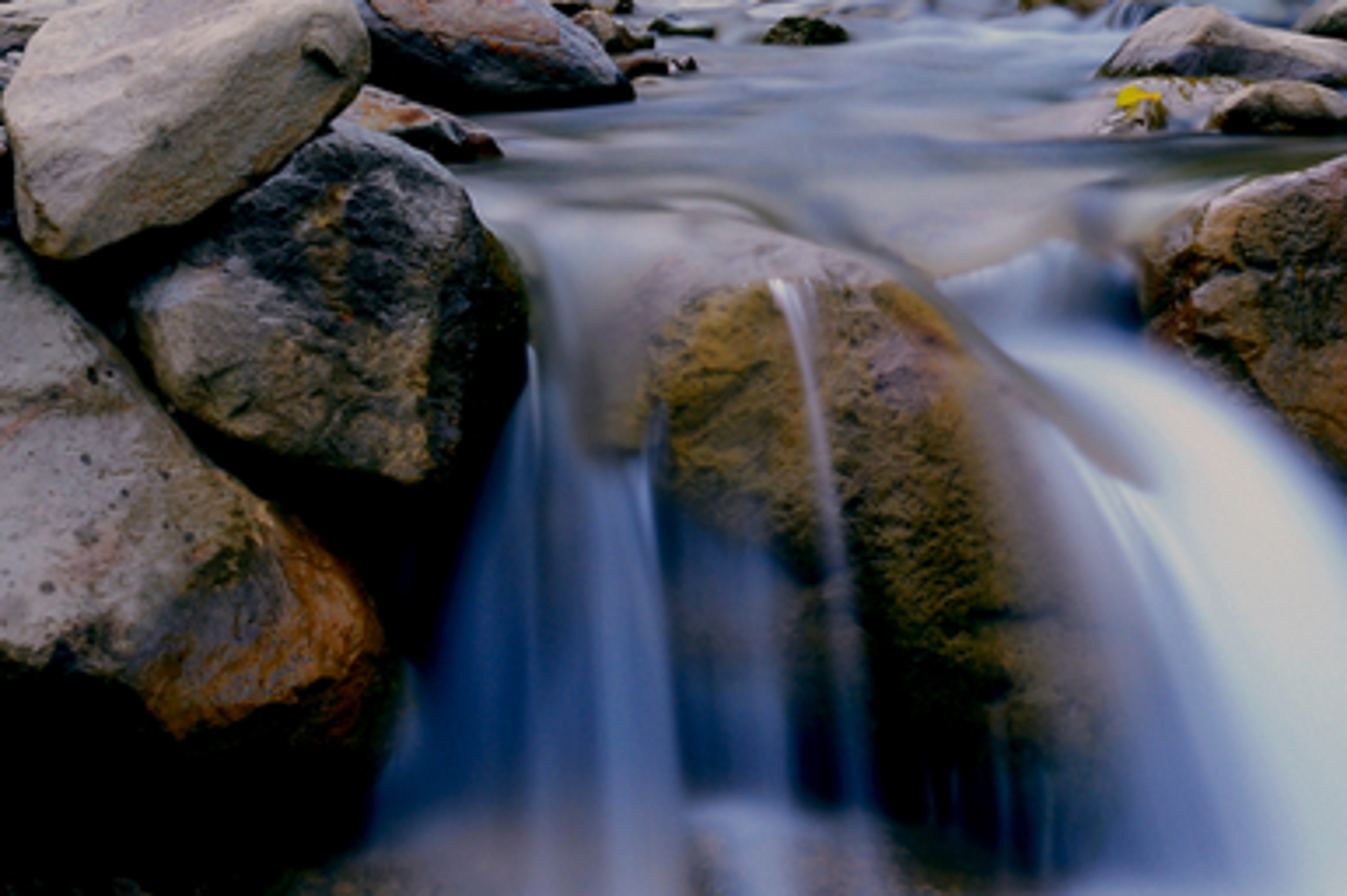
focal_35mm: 113
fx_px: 4224
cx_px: 889
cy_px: 355
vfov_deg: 12.1
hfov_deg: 18.1
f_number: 22
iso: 200
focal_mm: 50
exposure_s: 15
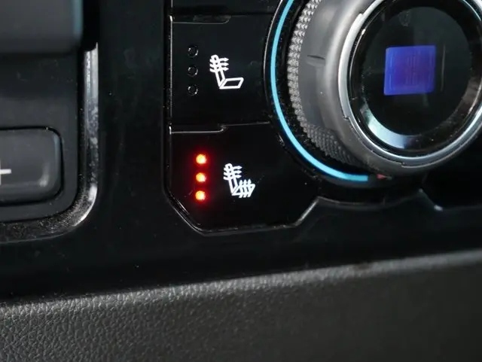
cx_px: 241
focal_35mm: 84
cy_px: 181
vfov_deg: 17.6
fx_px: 1171
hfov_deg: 23.3
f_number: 5.6
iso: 3200
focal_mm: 42
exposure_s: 1/8
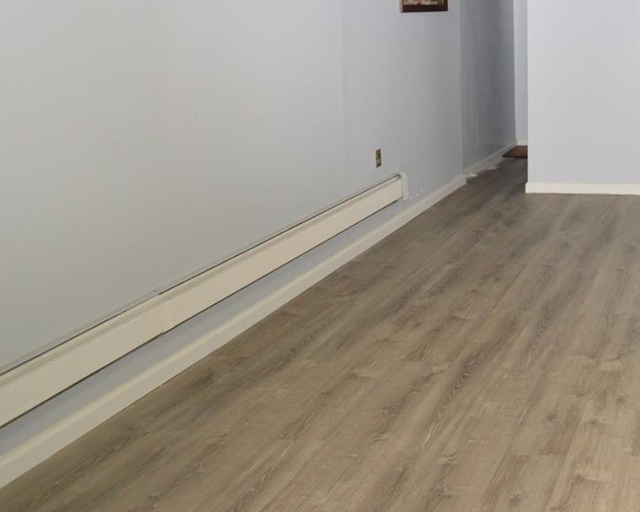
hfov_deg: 39.1
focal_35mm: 38
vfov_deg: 35.8
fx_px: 720
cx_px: 708
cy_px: 16
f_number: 3.5
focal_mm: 10
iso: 500
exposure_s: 1/60
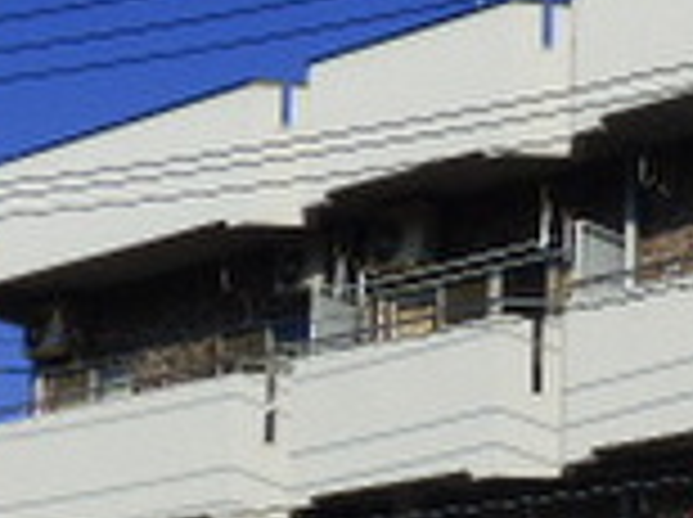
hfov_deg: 16.7
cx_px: 788
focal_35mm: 114
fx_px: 2279
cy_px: 561
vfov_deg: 12.7
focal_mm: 4.42
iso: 100
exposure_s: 1/2000
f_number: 3.5
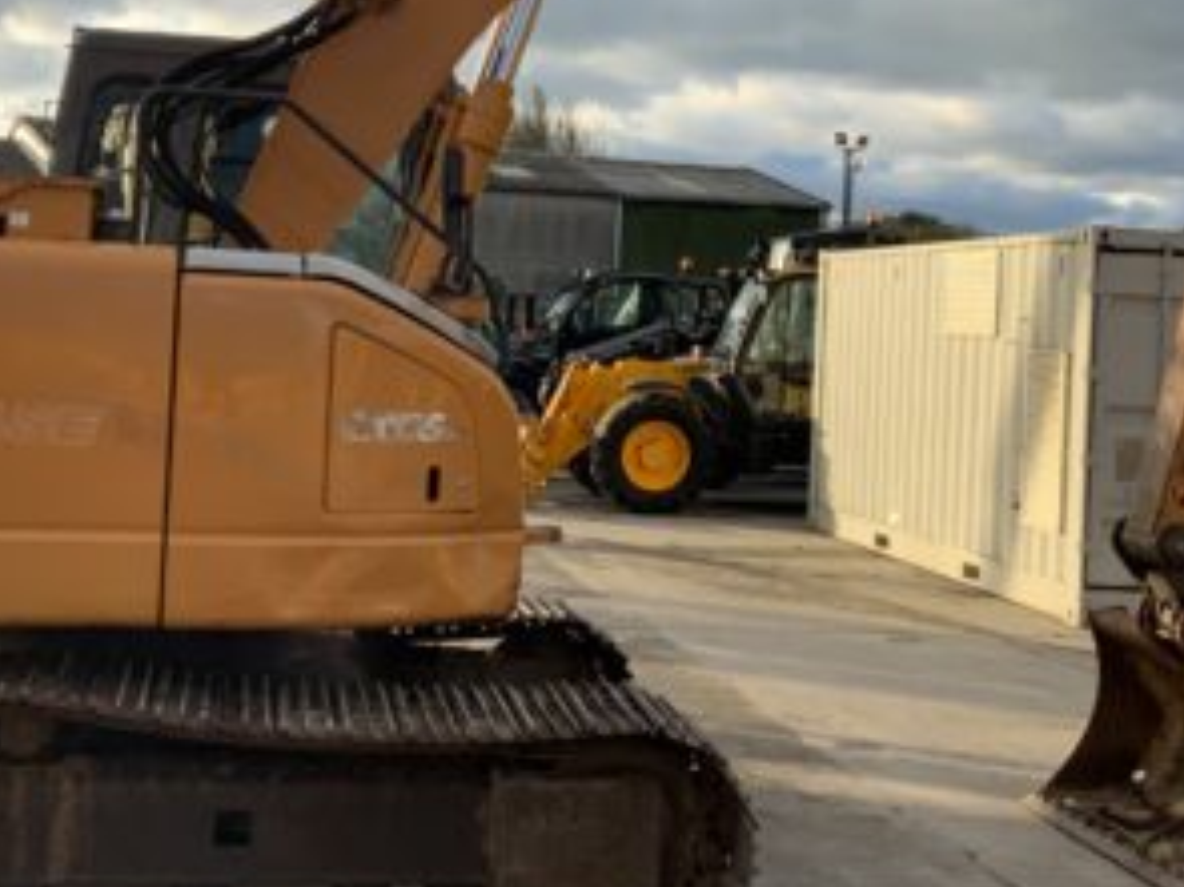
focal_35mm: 63
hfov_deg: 30.7
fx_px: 2154
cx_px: 610
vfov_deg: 23.2
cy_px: 289
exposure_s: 1/606
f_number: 1.8
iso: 16
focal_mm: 3
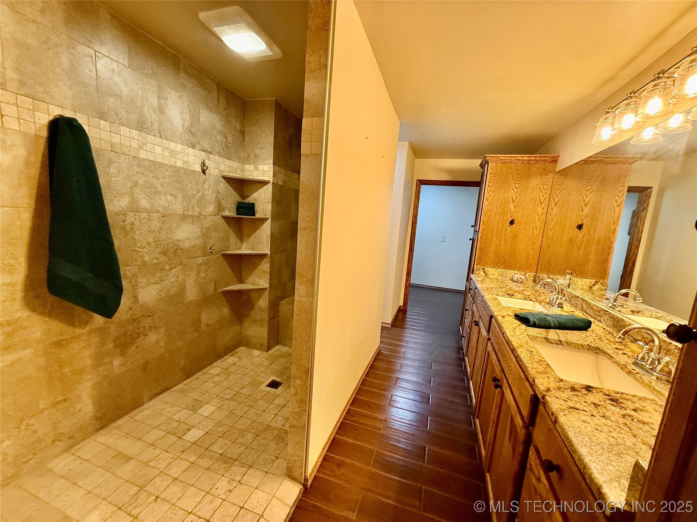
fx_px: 282
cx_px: 348
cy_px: 261
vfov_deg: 85.7
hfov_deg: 102.1
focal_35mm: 14
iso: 320
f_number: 2.2
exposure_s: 1/60
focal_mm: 2.22
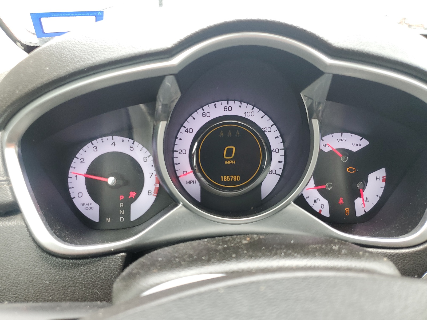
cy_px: 160
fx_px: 321
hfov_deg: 67.3
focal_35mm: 26
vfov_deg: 53.1
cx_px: 214
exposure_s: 1/120
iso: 52
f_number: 1.5
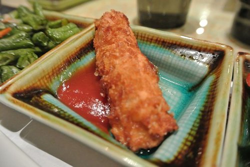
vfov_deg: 48.0
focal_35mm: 27
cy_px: 84
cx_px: 125
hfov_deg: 67.4
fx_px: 188
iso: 1250
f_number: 3.5
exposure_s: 1/30
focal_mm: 10
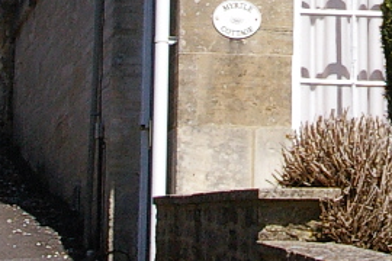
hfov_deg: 9.9
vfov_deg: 6.5
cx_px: 452
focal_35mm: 205
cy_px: -258
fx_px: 2232
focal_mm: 24
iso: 800
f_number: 9.5
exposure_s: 1/1500
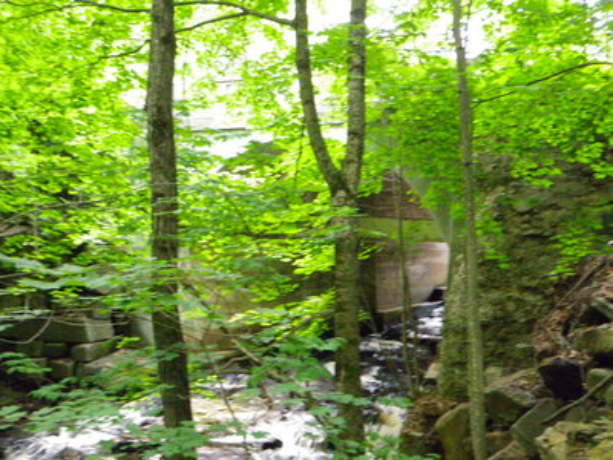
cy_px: 230
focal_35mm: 42
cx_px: 306
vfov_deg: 34.3
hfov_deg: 44.8
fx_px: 744
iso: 800
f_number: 4.2
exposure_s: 1/60
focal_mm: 7.5
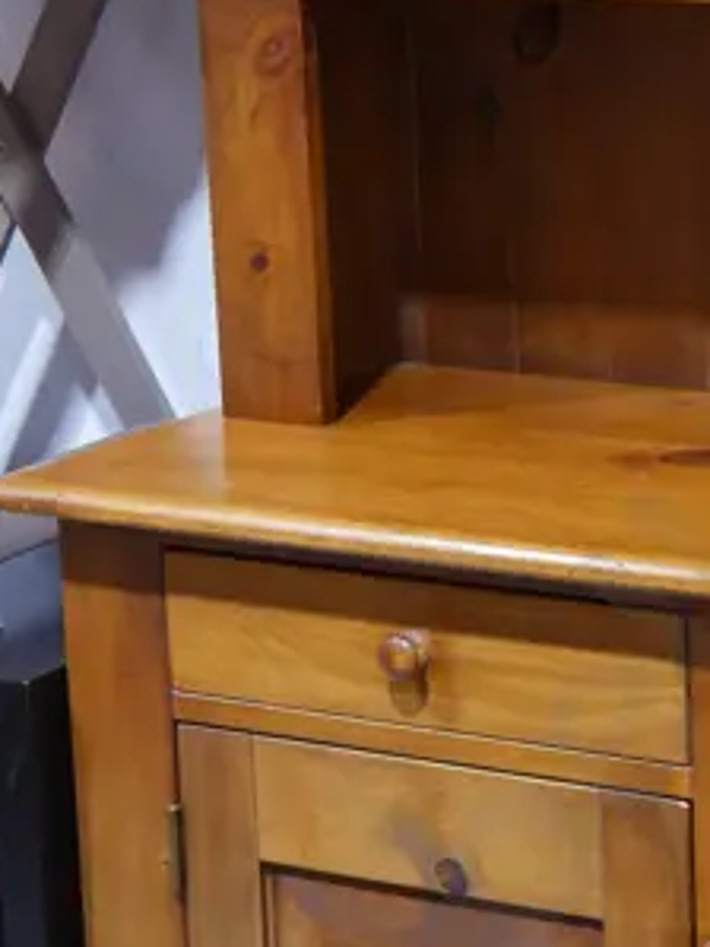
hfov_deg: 14.5
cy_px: 225
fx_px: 2627
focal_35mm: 96
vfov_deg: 20.3
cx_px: 997
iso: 640
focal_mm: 14
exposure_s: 1/60
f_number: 3.5
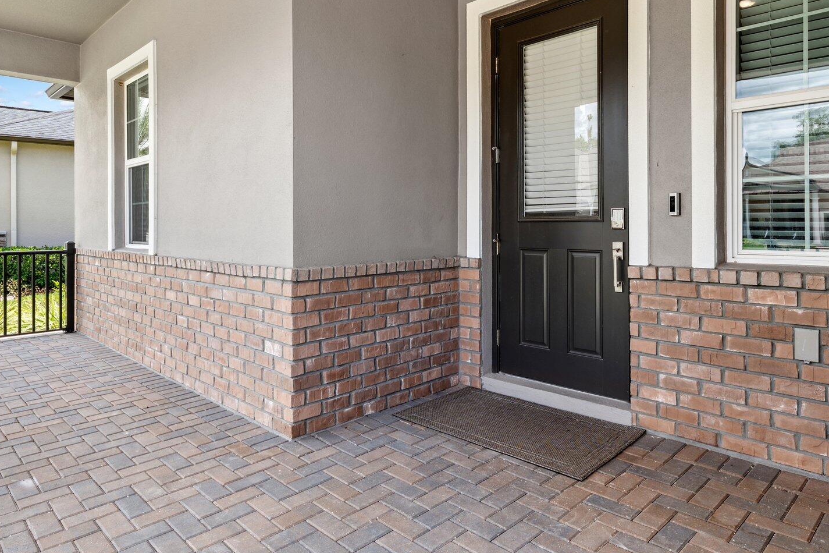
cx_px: 386
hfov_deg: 76.0
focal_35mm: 23
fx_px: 530
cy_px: 224
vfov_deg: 54.8
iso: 100
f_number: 8
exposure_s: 1/80
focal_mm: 16
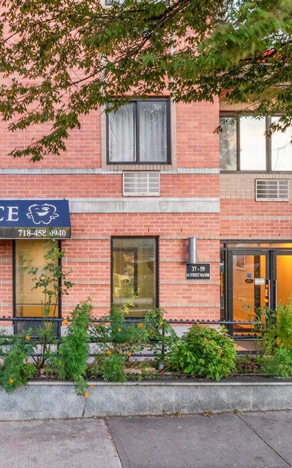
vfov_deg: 49.0
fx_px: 484
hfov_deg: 31.9
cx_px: 27
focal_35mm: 38
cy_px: 103
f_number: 11
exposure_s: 1/6
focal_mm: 15
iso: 1600
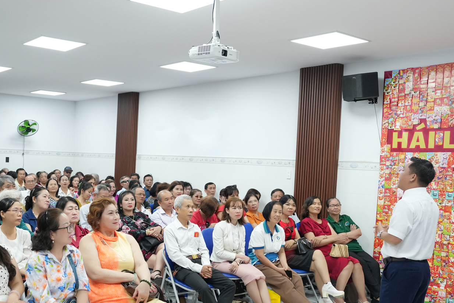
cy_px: 185
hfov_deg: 45.4
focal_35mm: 42
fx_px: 530
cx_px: 138
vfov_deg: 31.8
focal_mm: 27
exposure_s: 1/320
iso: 2000
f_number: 2.8
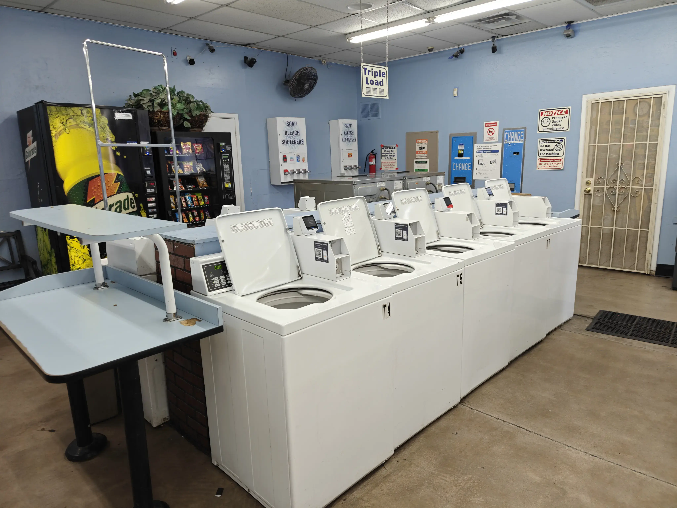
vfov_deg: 58.9
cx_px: 338
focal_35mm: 23
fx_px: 450
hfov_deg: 73.9
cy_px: 254
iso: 100
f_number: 1.6
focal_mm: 6.06
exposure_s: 1/120
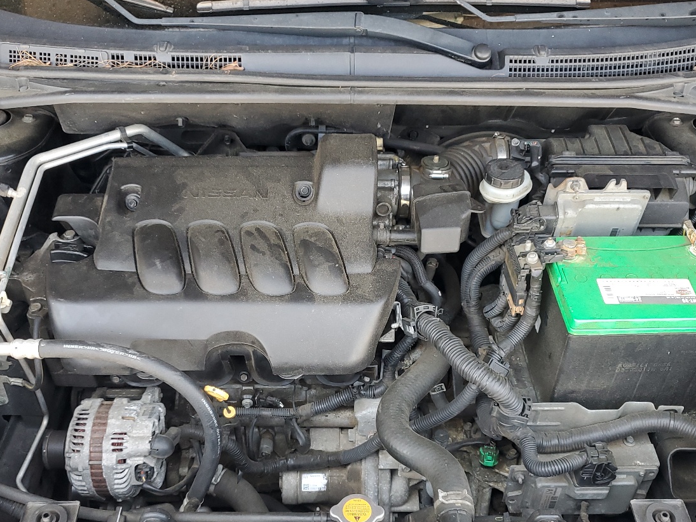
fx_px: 764
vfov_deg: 37.5
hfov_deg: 49.0
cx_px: 362
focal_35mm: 38
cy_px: 322
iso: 74
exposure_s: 1/120
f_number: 1.5
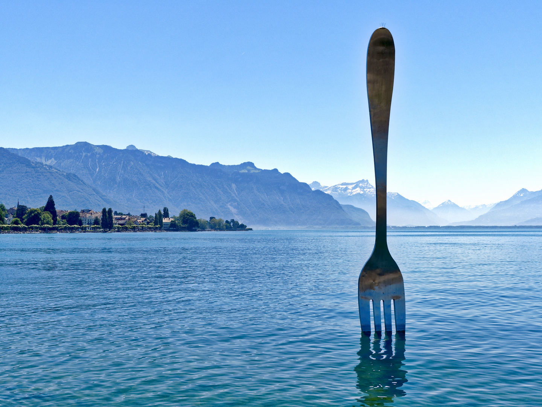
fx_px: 658
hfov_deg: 44.8
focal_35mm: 42
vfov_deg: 34.3
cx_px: 271
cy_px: 204
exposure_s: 1/350
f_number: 9.5
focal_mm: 21
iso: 200
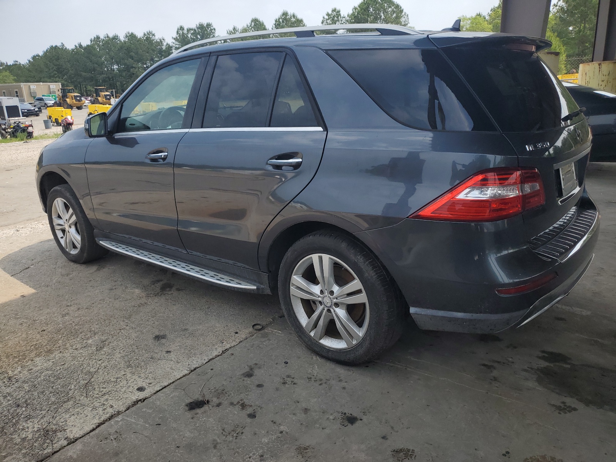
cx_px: 308
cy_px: 231
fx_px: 463
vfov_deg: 53.1
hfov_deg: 67.3
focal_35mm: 26
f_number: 1.5
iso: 50
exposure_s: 1/2500
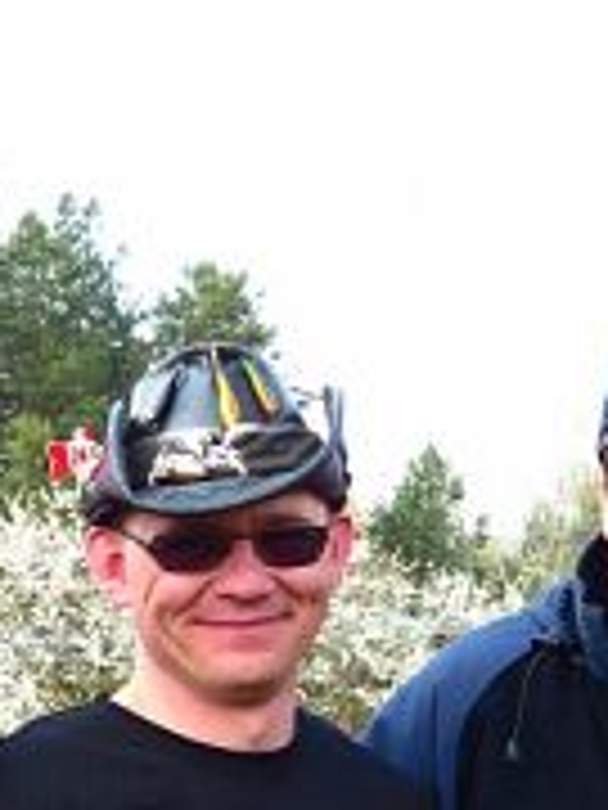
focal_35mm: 153
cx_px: 491
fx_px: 3583
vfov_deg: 12.6
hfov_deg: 9.7
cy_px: 925
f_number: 3.5
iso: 100
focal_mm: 8.1
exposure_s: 1/100
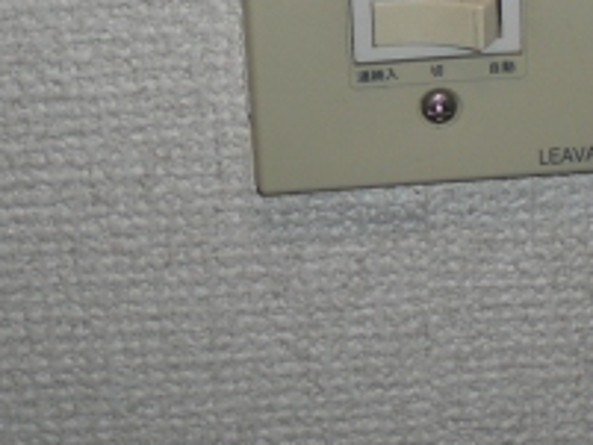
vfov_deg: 12.1
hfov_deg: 16.2
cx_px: 451
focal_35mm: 121
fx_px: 2074
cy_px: -35
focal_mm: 6.3
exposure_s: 1/60
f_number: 3.1
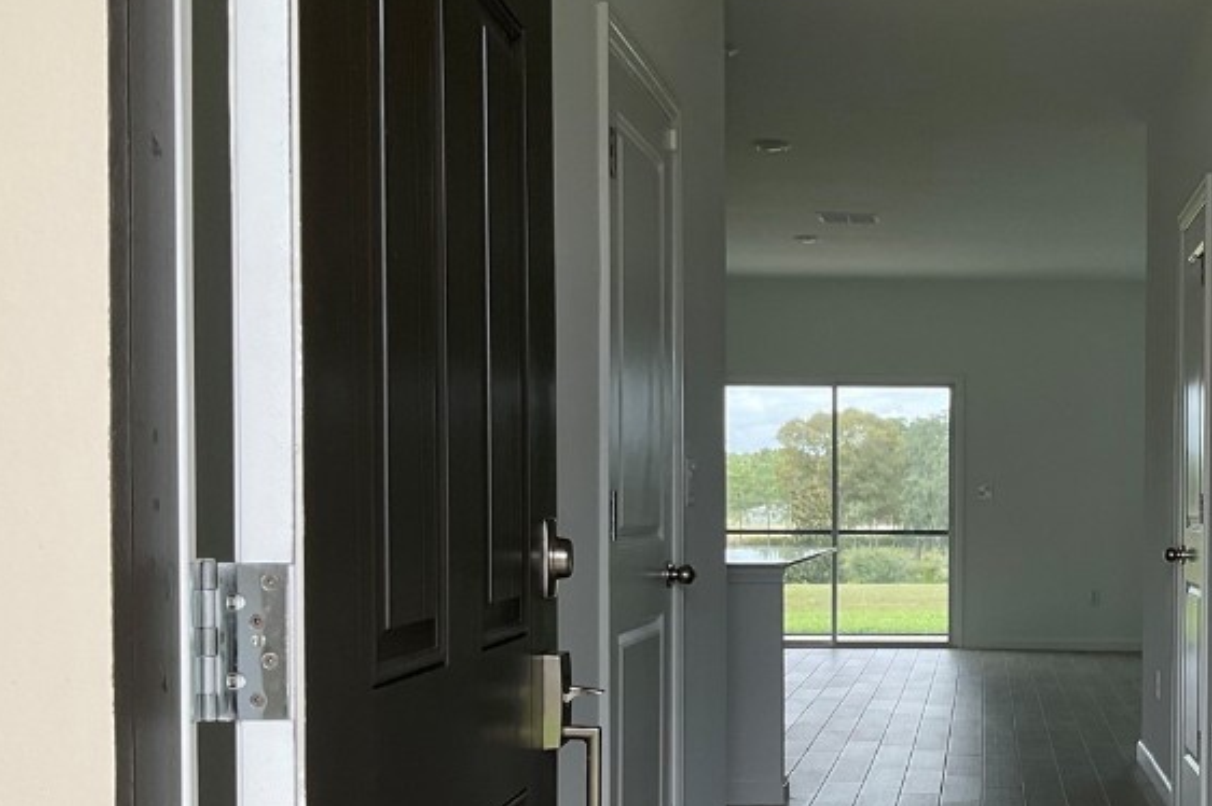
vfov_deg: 24.4
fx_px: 1851
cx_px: 1022
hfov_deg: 34.8
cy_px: 558
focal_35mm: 55
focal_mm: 3
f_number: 1.8
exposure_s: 1/171
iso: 16
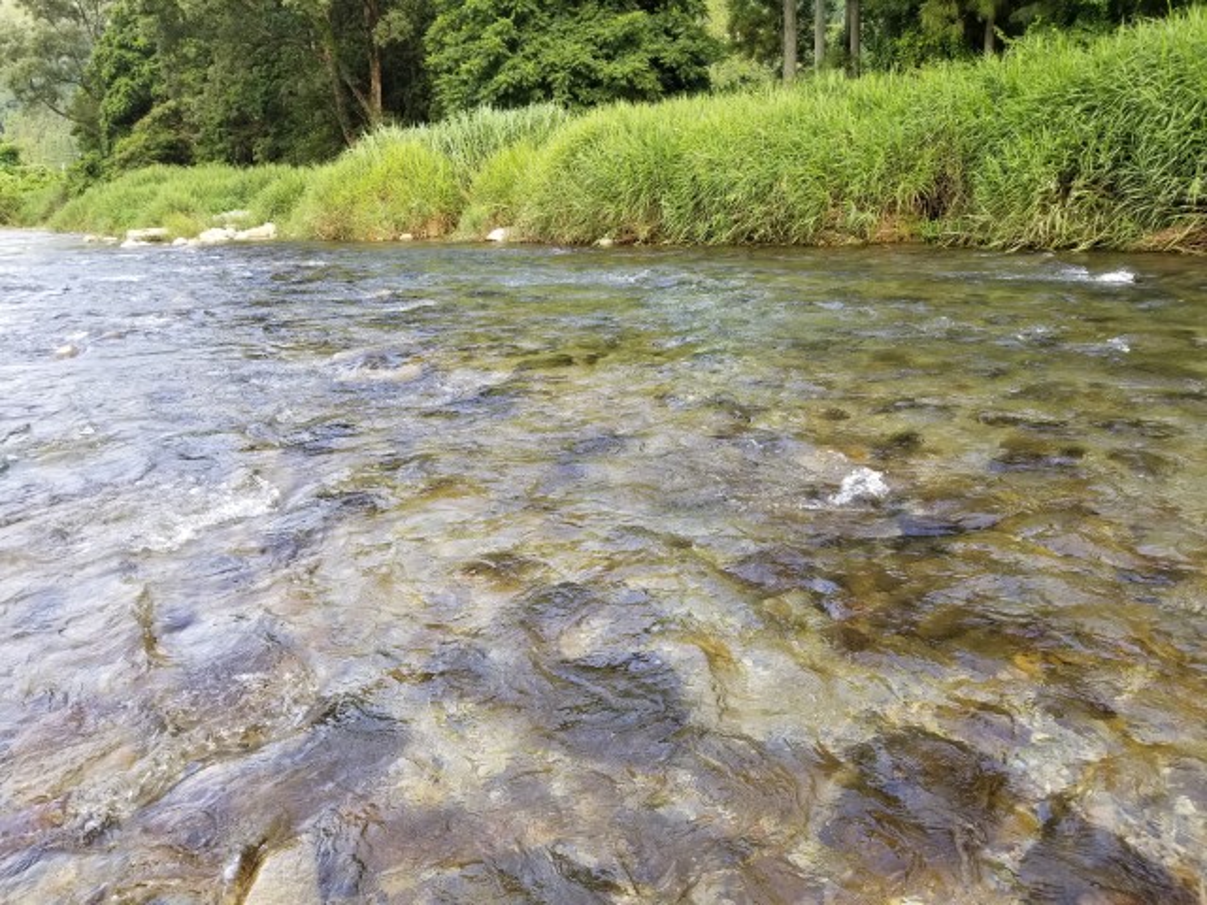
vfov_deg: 53.1
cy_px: 452
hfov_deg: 67.3
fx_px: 907
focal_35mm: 26
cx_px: 604
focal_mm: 4.25
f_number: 1.7
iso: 50
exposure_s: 1/219
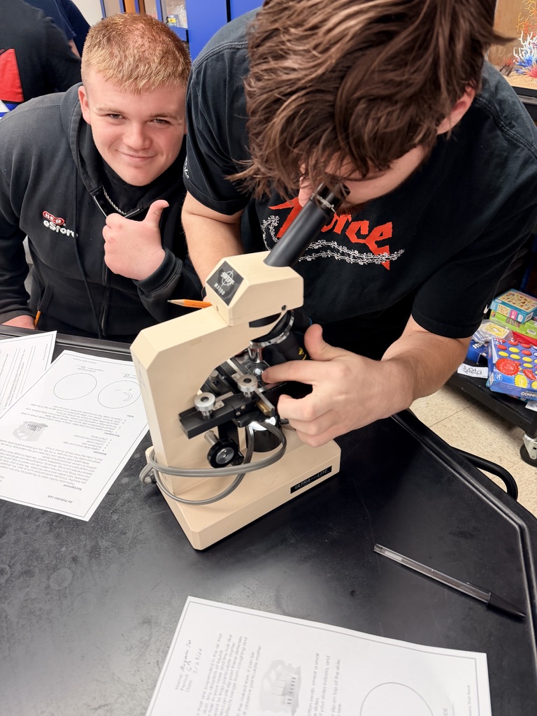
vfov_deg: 71.6
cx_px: 268
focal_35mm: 24
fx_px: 496
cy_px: 358
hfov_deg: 56.8
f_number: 1.78
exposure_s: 1/120
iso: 200
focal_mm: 6.76
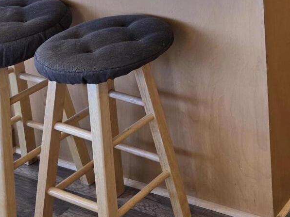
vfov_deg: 16.8
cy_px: -138
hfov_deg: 22.5
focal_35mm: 77
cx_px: 382
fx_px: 645
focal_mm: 6.3
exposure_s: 1/120
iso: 100
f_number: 1.7
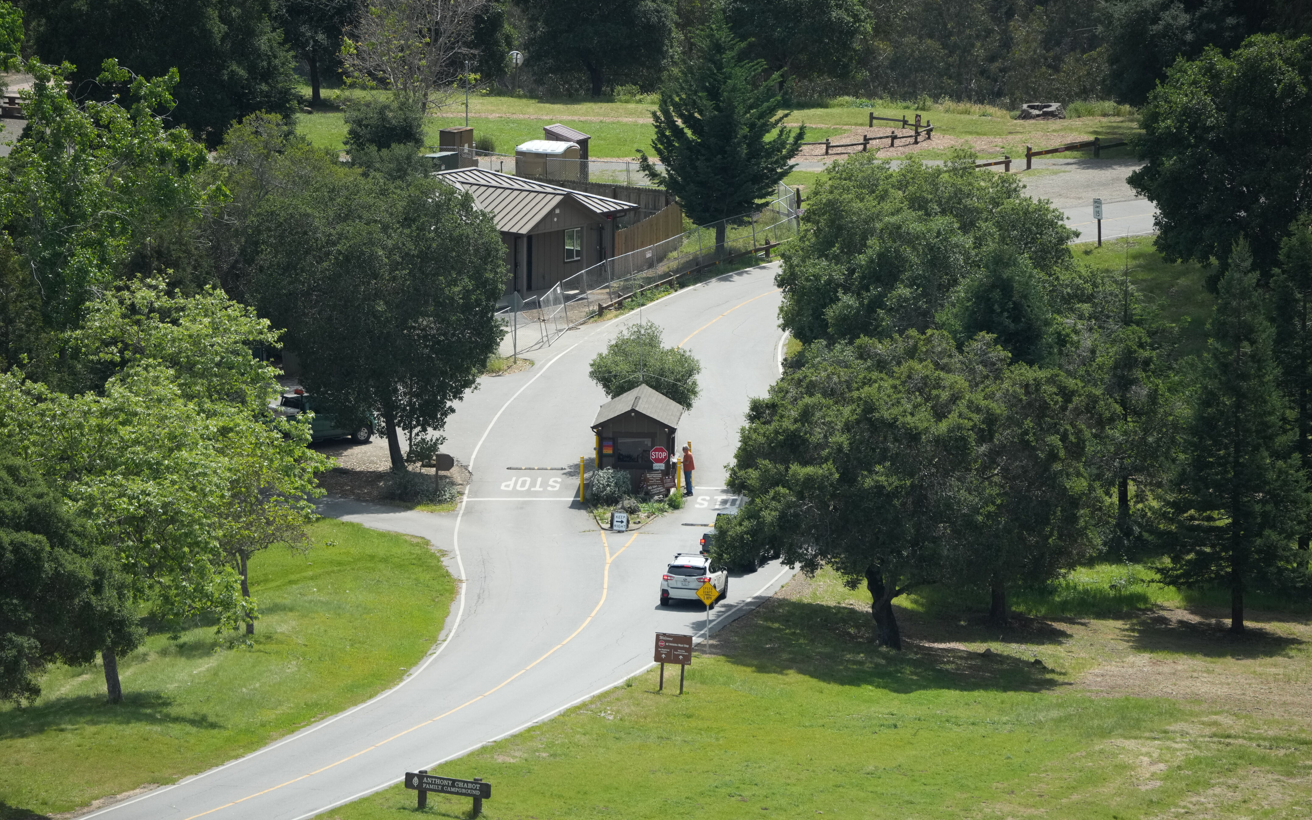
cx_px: 656
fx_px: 14589
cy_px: 422
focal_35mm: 408
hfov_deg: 5.1
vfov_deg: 3.2
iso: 1000
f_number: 6.3
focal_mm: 400
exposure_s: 1/2500
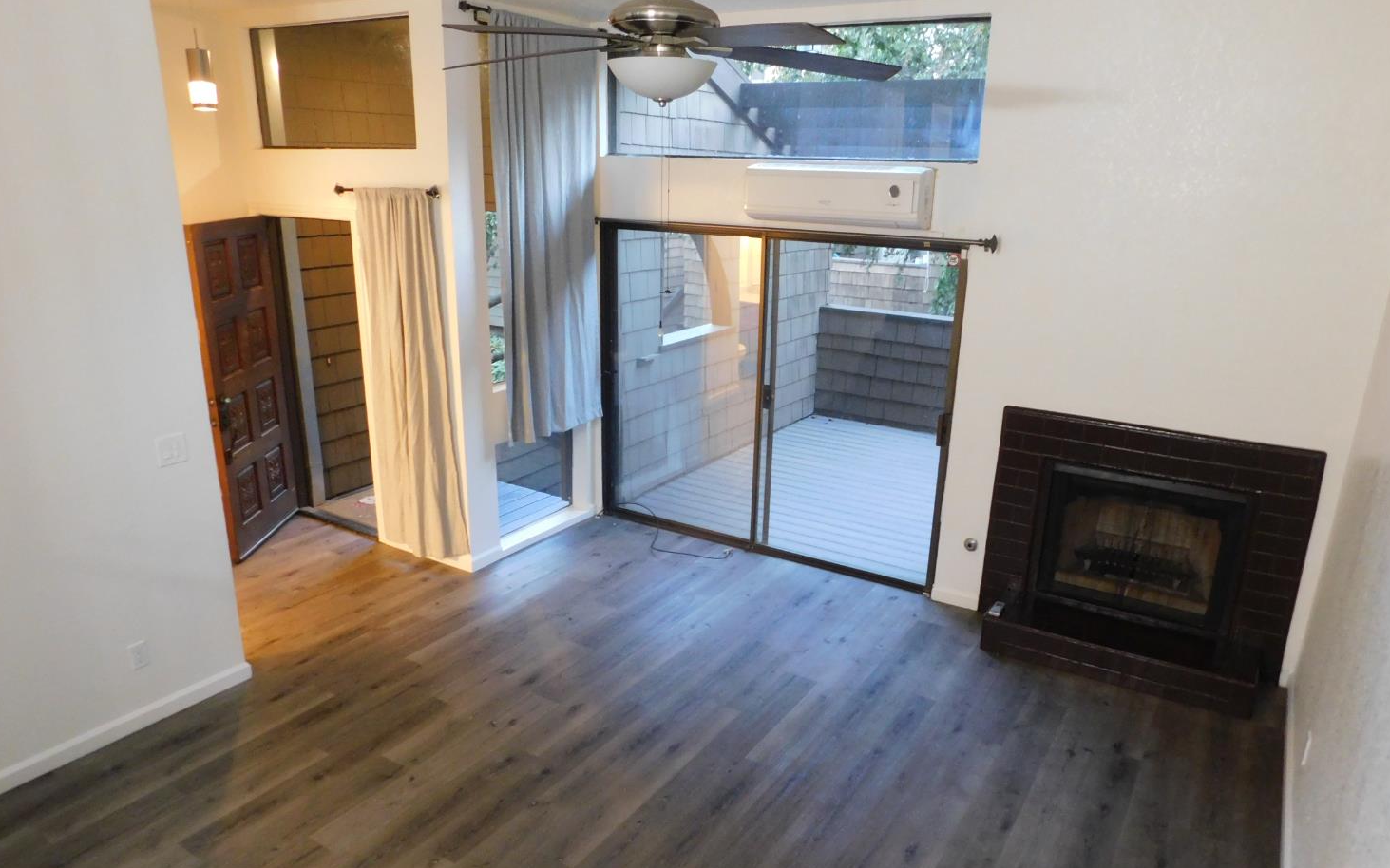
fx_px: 947
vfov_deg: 49.2
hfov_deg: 72.6
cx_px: 701
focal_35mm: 25
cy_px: 472
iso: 400
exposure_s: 1/10
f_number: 3
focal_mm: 4
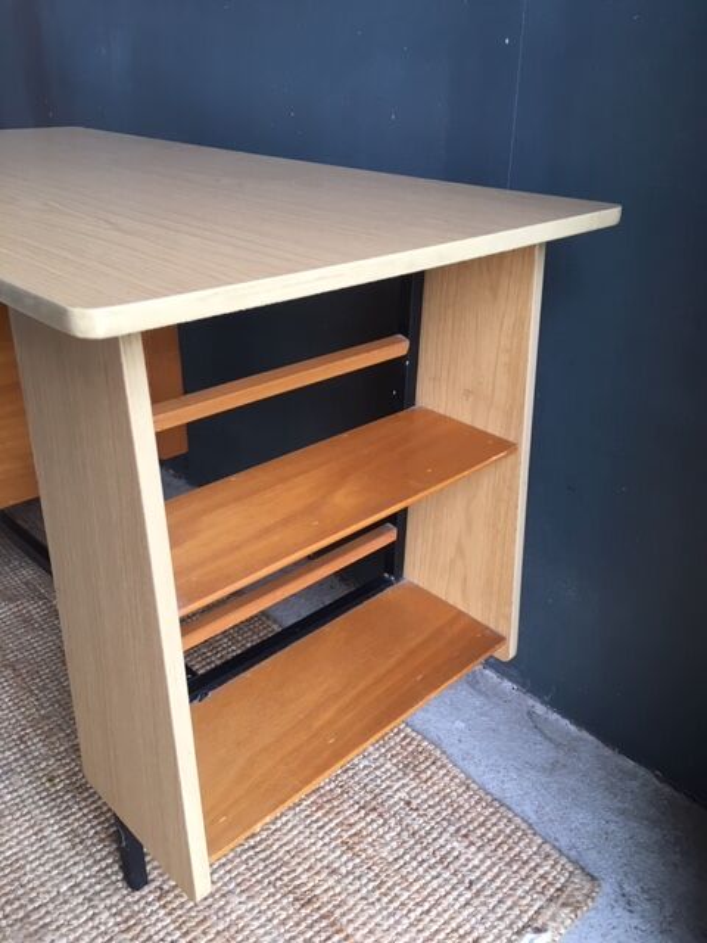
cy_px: 472
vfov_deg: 61.7
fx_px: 790
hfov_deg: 48.2
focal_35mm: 29
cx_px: 354
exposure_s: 1/33
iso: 40
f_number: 2.2
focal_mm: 4.15
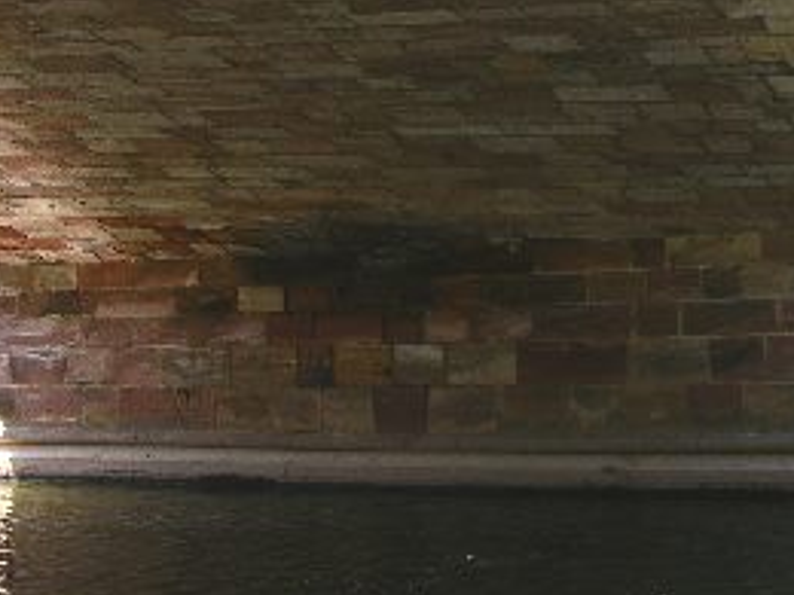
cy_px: 31
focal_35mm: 79
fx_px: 1812
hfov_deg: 23.7
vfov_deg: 18.3
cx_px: 789
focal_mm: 8.9
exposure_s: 1/39
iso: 50
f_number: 5
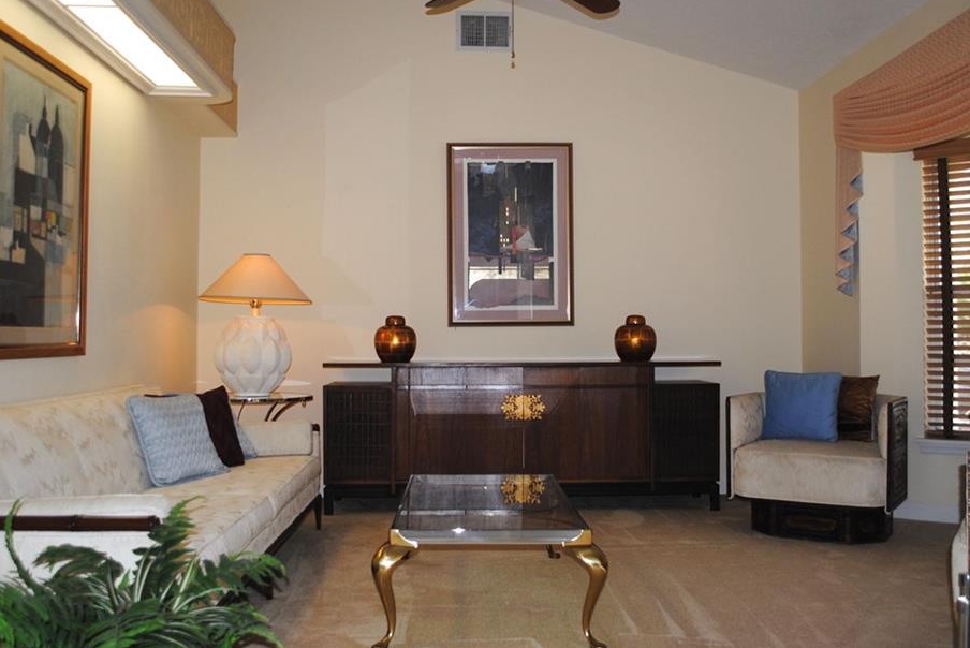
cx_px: 499
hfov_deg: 55.8
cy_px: 318
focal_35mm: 34
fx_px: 917
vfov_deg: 38.9
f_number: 3.8
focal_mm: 20
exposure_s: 1/60
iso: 200
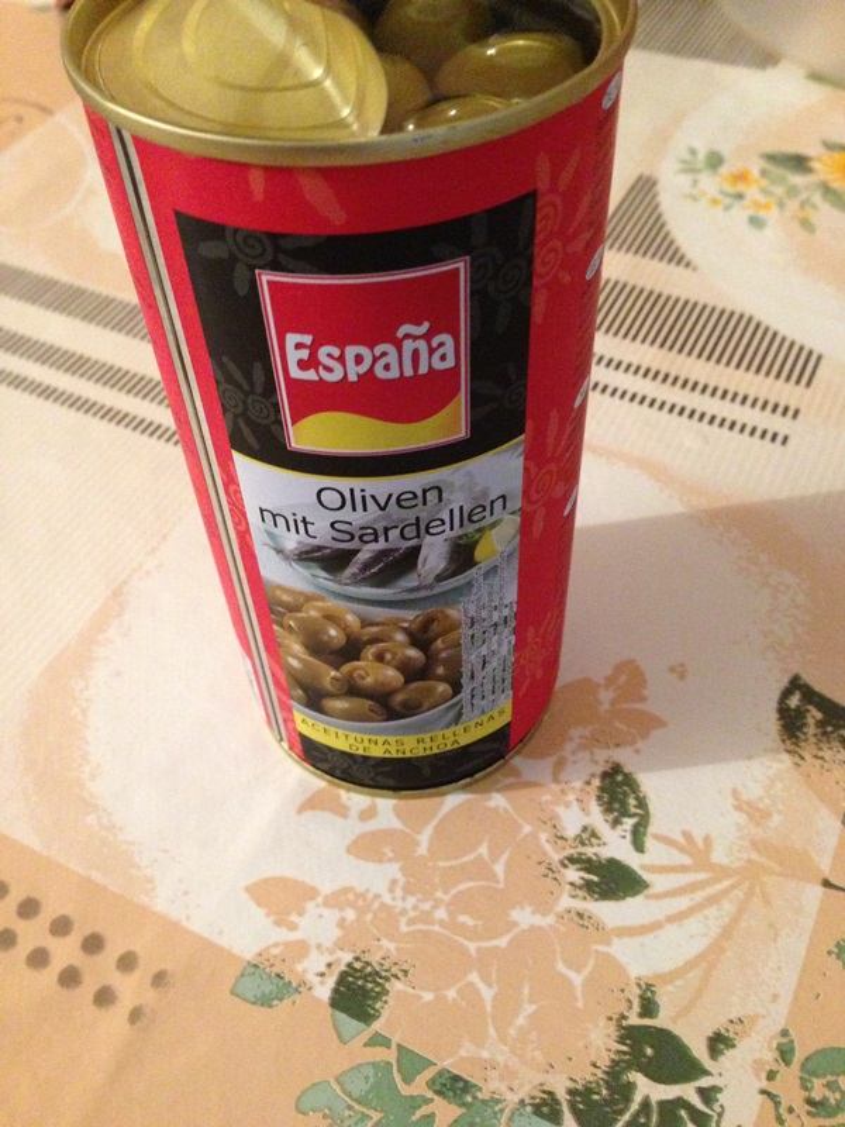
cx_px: 422
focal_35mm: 33
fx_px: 1074
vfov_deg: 55.4
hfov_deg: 42.9
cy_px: 564
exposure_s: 1/15
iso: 640
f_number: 2.4
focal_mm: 4.13
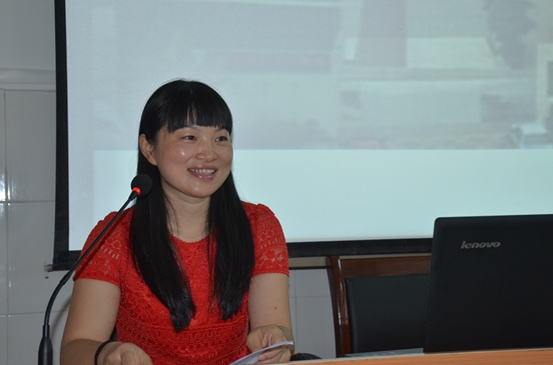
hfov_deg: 32.5
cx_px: 267
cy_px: 174
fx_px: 950
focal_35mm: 62
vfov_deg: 21.8
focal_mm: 38
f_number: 4.2
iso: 800
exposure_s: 1/60
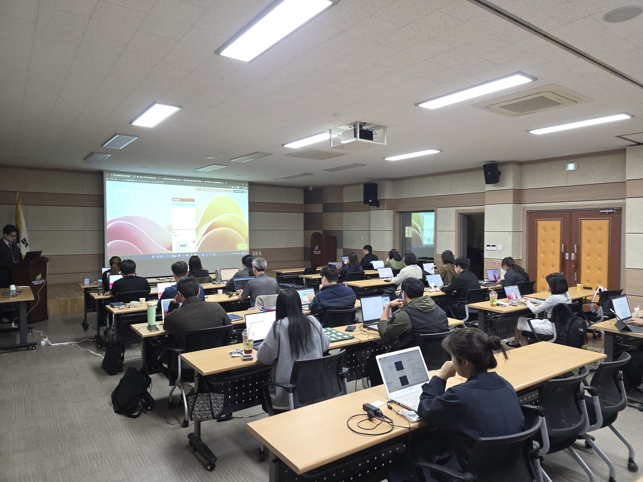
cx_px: 322
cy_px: 241
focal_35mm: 23
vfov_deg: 58.9
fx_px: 427
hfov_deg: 73.9
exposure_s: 1/120
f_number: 1.7
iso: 500
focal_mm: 6.3
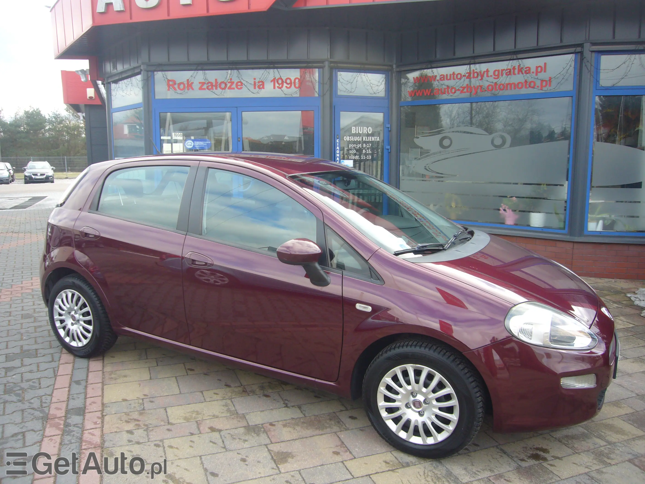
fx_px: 522
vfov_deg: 49.7
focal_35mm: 28
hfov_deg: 63.4
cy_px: 242
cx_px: 322
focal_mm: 4.6
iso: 80
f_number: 2.8
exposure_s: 1/100
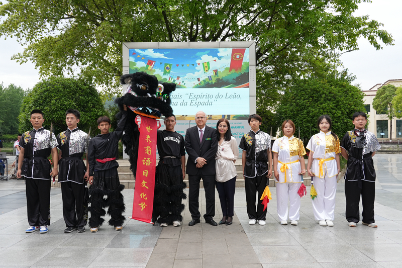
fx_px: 268
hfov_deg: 73.8
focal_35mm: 24
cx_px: 201
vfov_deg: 53.1
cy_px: 134
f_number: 8
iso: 250
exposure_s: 1/200
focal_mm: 24
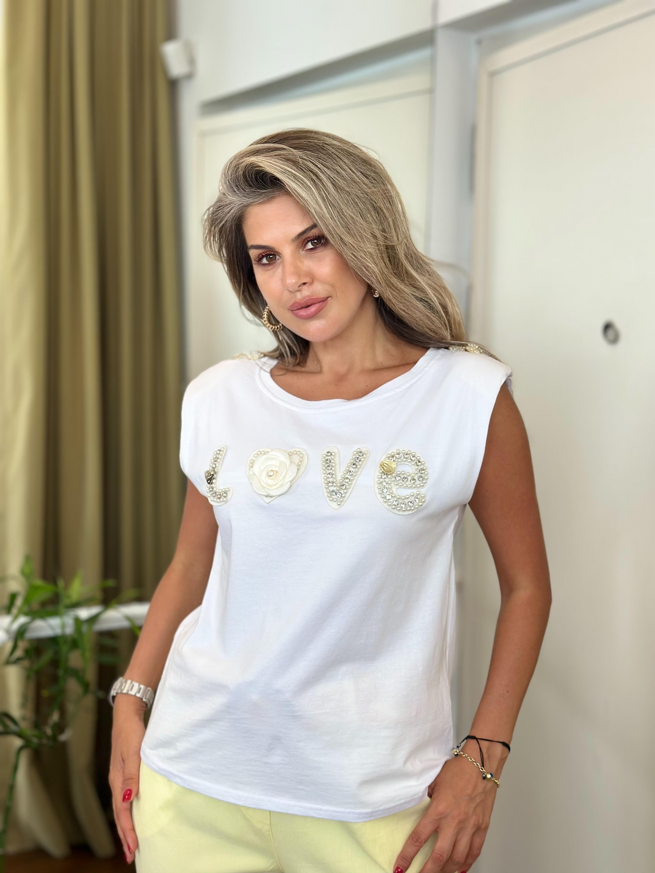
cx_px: 328
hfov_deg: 30.3
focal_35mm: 48
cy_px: 436
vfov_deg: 39.7
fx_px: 1211
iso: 80
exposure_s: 1/264
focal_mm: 6.86
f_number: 1.78
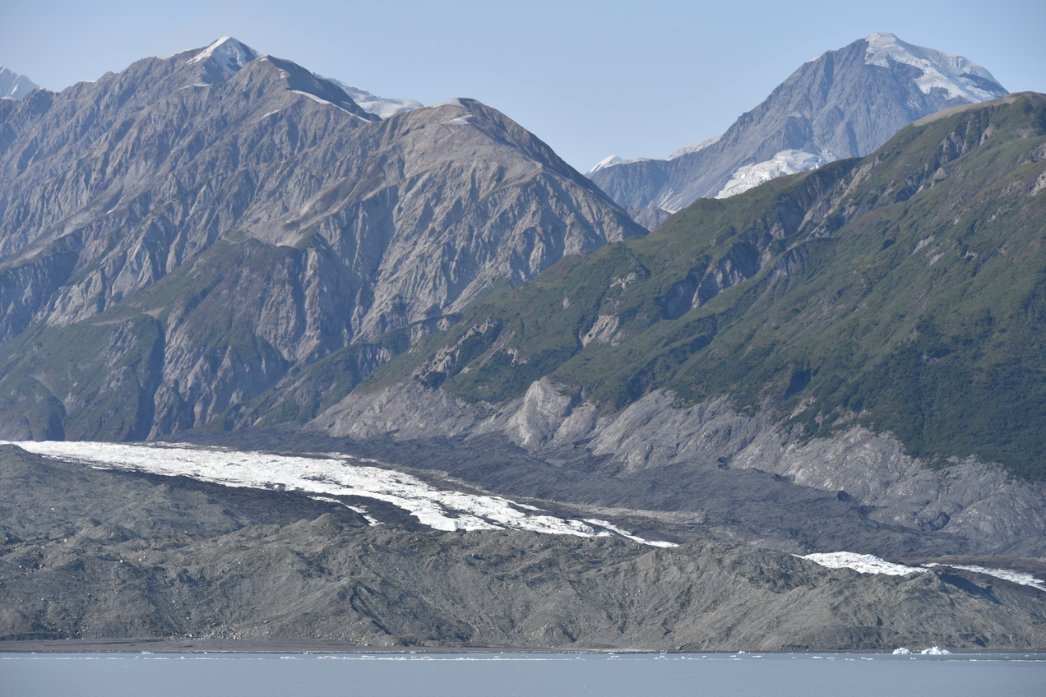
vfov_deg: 9.1
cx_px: 523
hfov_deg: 13.6
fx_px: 4387
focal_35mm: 151
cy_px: 348
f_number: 9
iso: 100
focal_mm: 150
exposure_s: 1/320
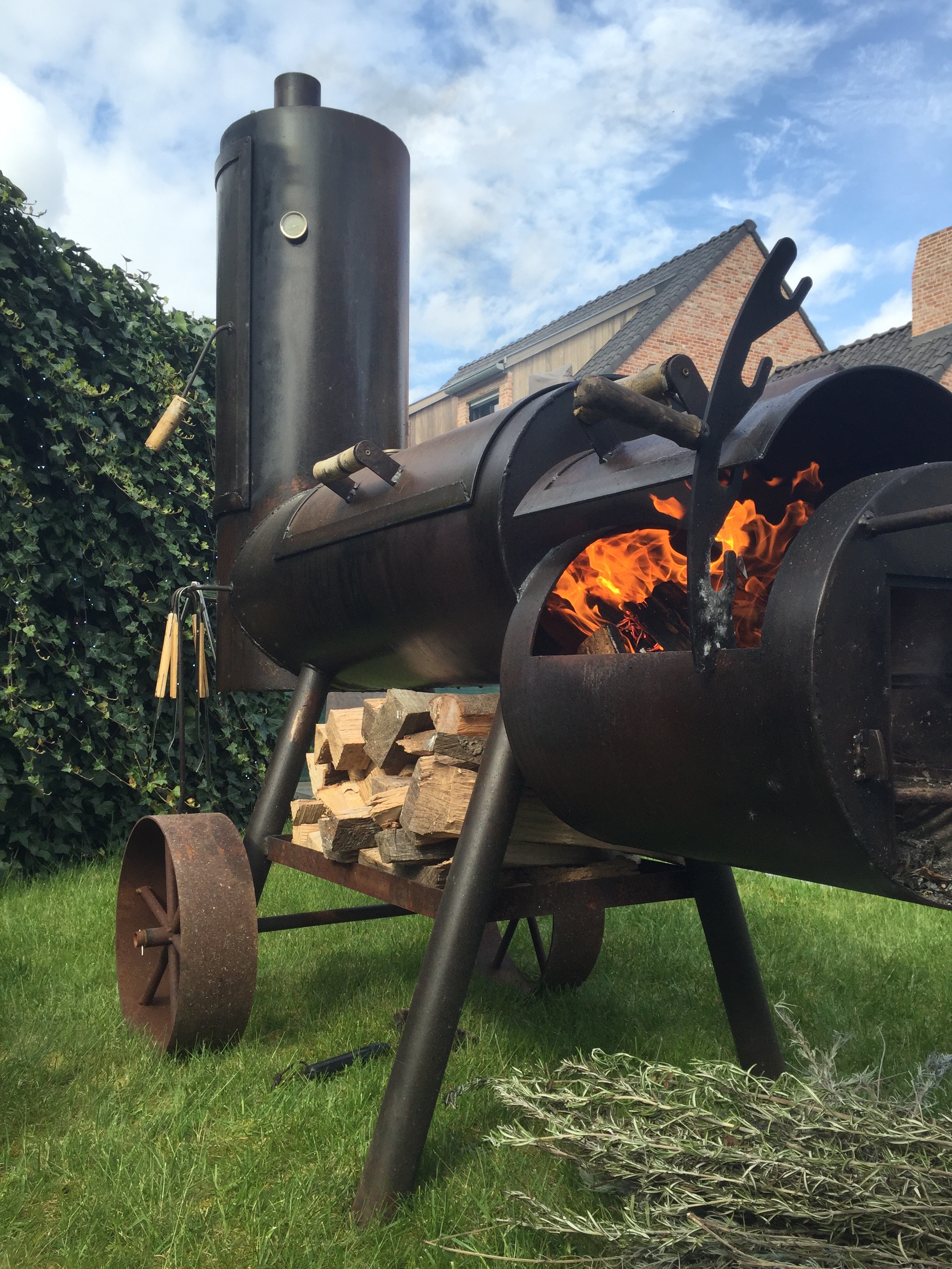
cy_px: 634
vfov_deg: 61.7
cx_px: 476
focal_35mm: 29
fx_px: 1063
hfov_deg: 48.2
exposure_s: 1/860
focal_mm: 4.15
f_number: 2.2
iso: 32
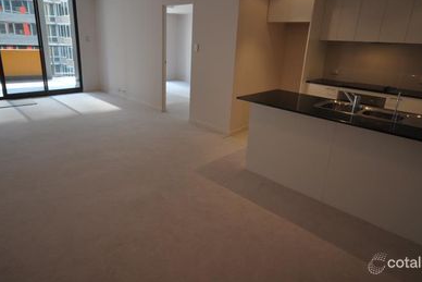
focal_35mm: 24
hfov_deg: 74.6
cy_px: 115
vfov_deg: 53.6
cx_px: 200
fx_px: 277
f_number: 5
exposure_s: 1/100
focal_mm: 13
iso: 400
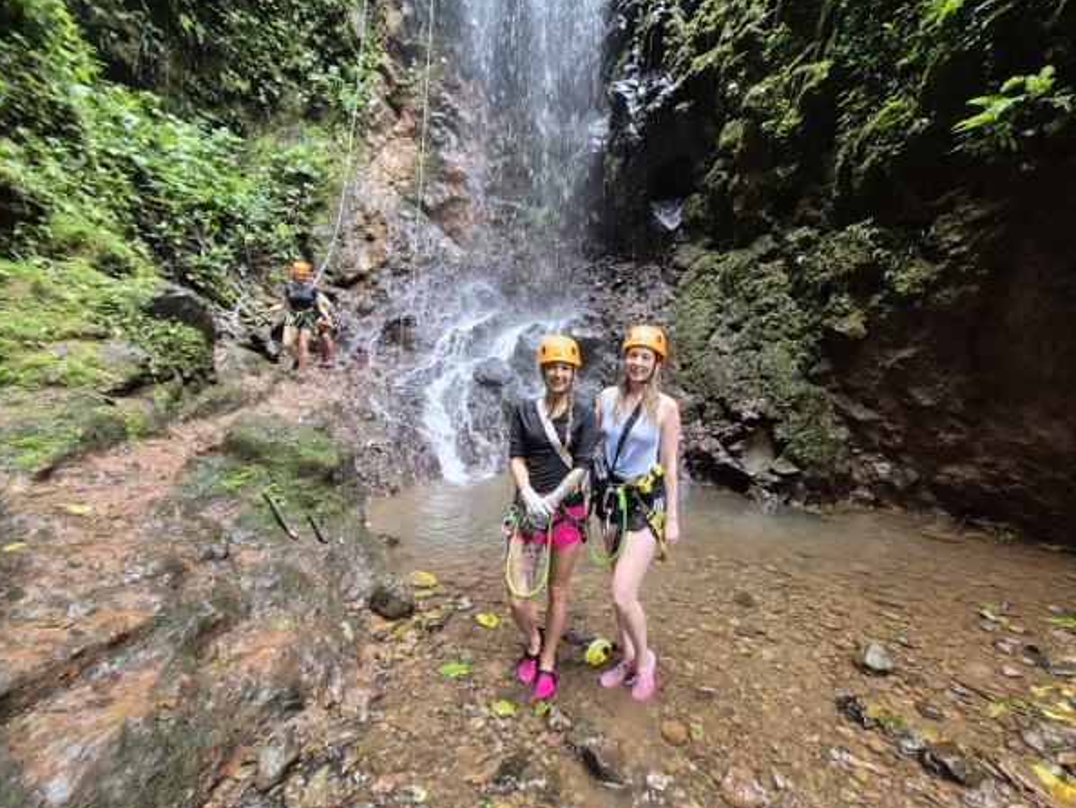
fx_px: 435
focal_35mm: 14
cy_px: 399
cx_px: 560
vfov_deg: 85.7
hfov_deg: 102.0
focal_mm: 1.74
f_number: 2.2
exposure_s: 1/60
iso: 125
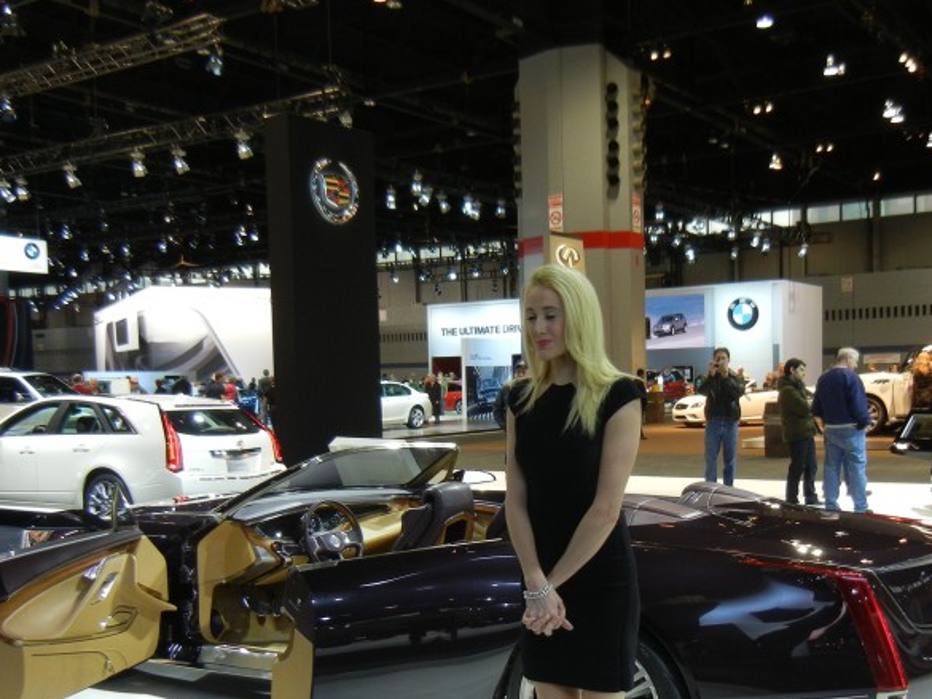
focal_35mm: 41
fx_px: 1104
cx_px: 538
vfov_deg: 34.9
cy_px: 446
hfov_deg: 45.6
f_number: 3.5
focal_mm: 5.4
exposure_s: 1/60
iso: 297
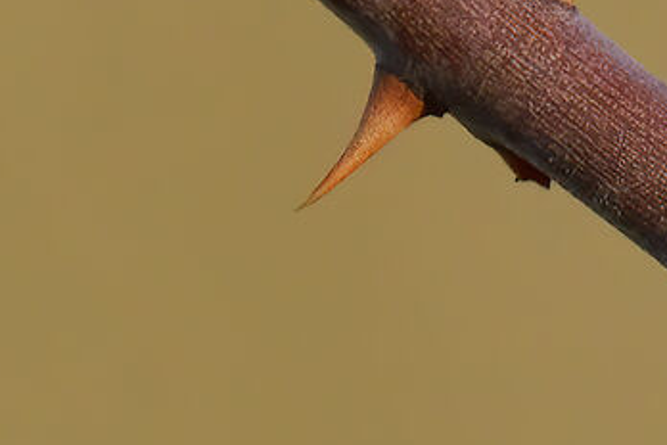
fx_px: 76569
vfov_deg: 0.3
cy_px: 516
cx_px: 1150
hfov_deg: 0.5
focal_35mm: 4133
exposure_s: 1/1250
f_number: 10
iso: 1250
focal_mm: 600
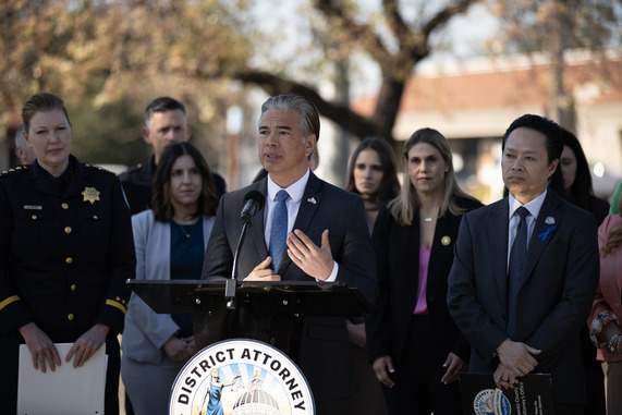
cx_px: 311
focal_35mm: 145
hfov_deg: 14.2
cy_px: 208
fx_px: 2506
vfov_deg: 9.5
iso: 200
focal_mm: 145
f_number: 2.8
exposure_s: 1/1600
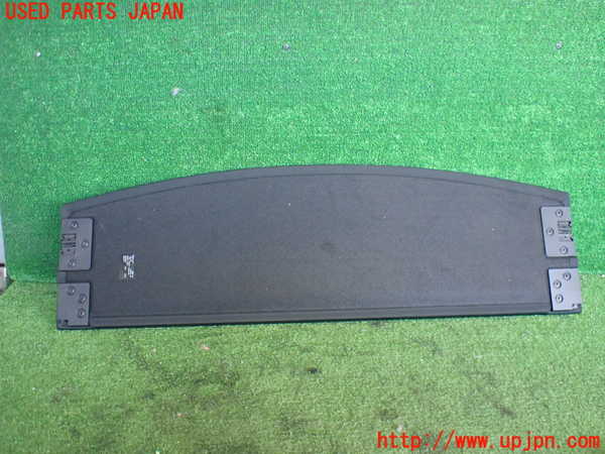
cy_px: 227
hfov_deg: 60.0
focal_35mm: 30
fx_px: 524
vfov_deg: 46.8
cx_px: 302
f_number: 2.3
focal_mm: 5.4
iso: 800
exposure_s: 1/125
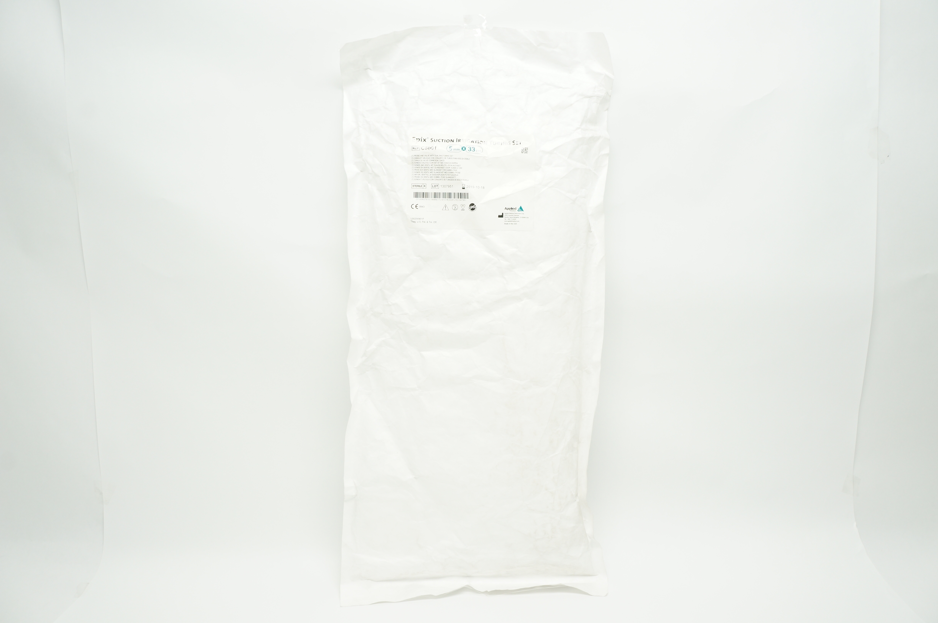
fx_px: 703
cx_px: 469
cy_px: 312
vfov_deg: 47.8
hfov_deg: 67.4
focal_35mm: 27
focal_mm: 18
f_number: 8
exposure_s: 1/30
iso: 400
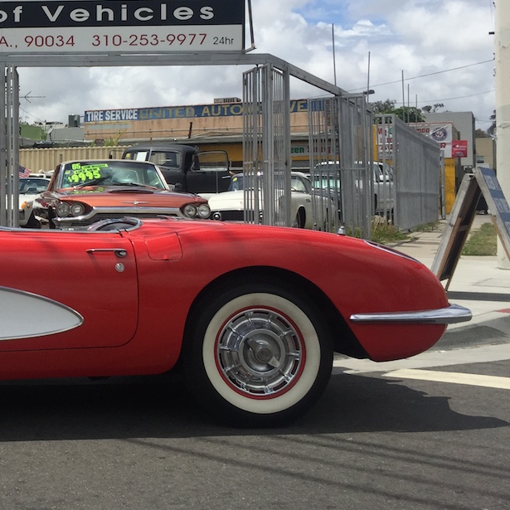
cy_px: 172
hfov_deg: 29.2
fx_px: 900
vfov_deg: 31.4
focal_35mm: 54
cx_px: -22
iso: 32
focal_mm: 4.15
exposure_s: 1/3300
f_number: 2.2
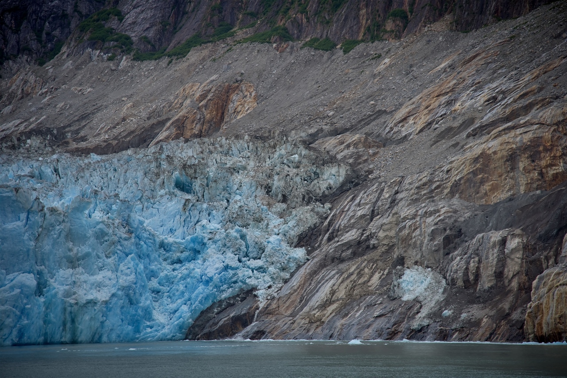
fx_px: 1890
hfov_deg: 17.1
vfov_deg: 11.4
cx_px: 284
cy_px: 189
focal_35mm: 120
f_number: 4
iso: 100
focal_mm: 120
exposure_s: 1/250
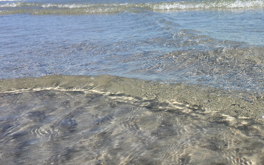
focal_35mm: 51
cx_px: 217
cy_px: 67
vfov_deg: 25.3
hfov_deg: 37.9
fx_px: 367
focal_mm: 4.15
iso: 25
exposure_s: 1/2564
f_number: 2.2
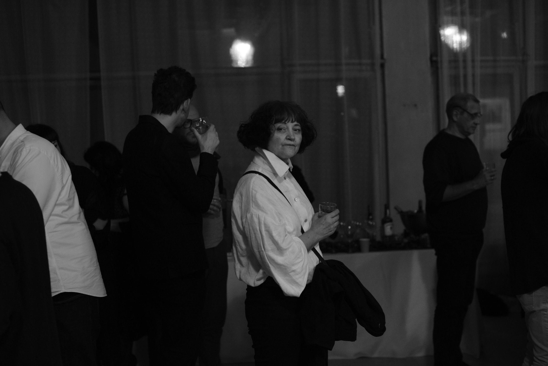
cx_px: 274
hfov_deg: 39.6
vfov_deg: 27.0
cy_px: 183
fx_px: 761
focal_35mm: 50
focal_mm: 50
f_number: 2.5
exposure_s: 1/125
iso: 3200
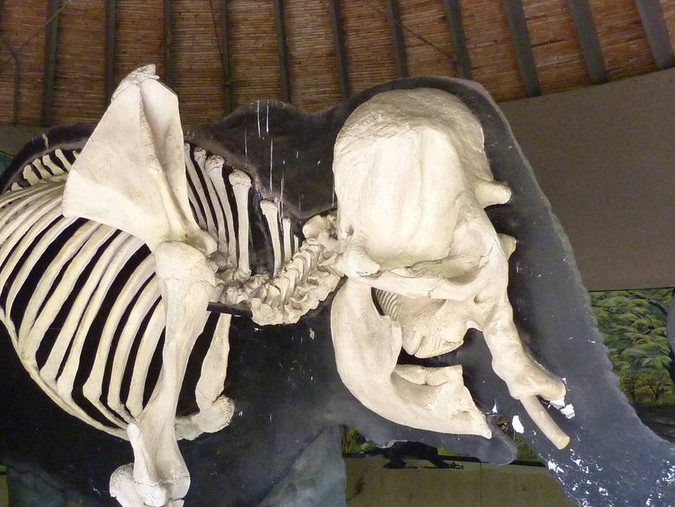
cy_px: 387
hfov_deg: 42.7
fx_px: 858
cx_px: 259
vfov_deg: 32.2
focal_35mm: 44
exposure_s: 1/80
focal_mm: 4.1
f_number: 3.3
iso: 400
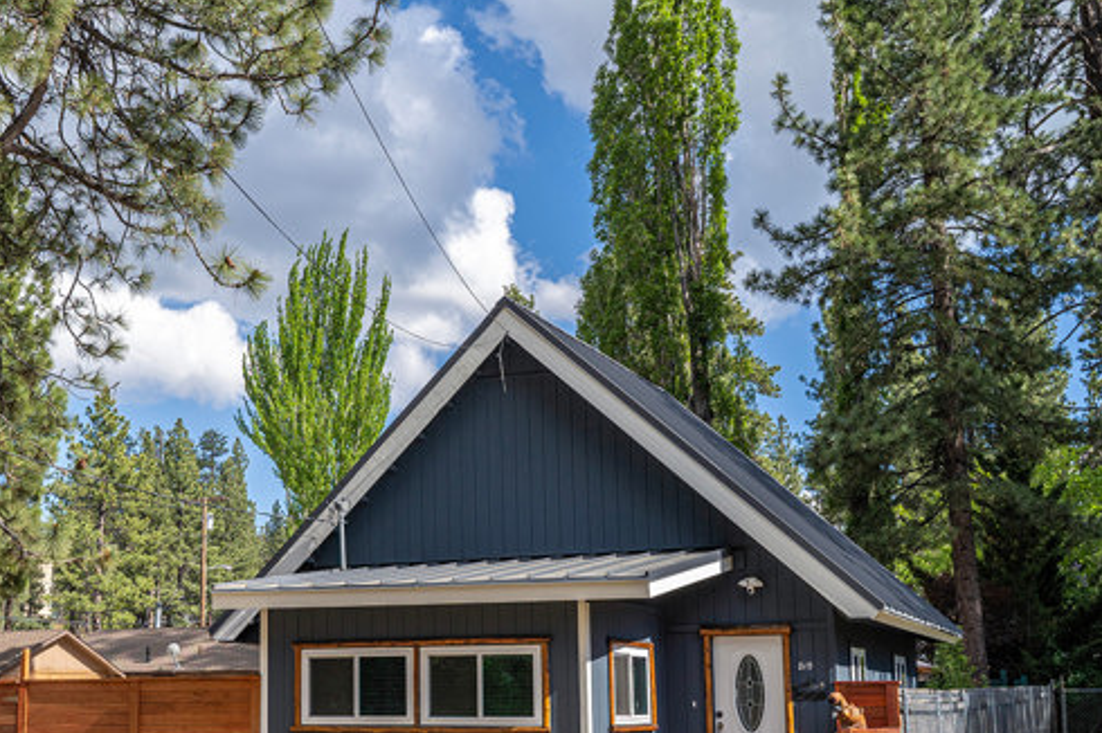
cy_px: 436
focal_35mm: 50
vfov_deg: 26.9
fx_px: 1529
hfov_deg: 39.0
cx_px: 337
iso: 320
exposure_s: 1/1250
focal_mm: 34
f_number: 6.3
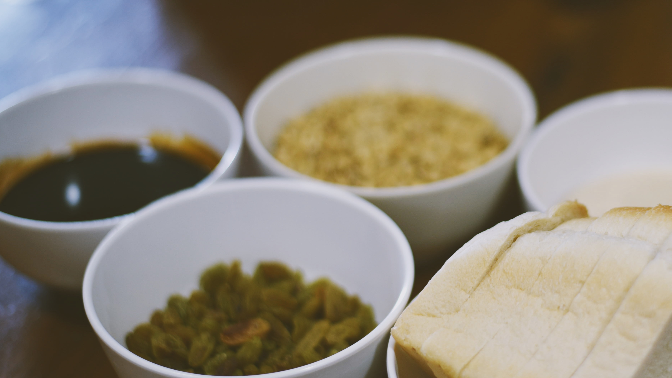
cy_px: 188
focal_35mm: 84
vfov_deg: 14.4
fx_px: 1497
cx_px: 500
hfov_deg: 25.0
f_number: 2
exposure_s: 1/60
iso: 400
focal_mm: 50
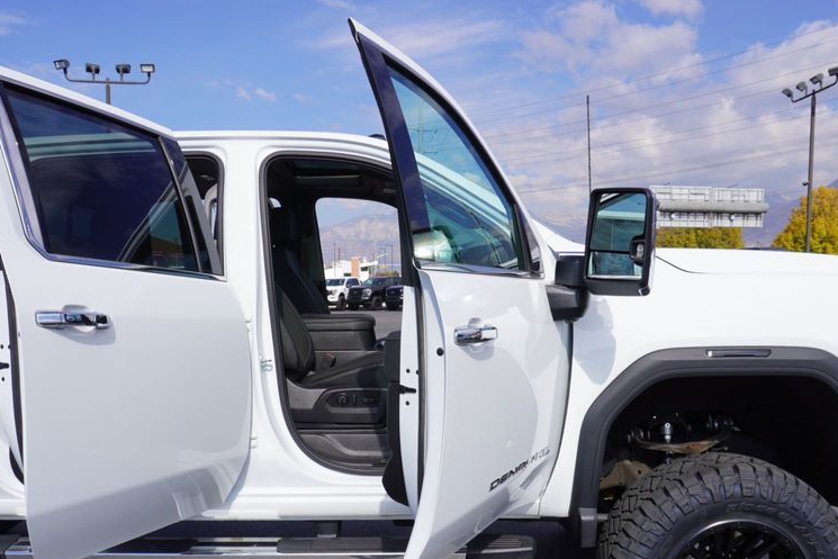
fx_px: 768
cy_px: 384
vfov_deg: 39.4
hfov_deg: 57.2
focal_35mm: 33
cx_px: 402
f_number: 8
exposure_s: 1/320
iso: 100
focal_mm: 16
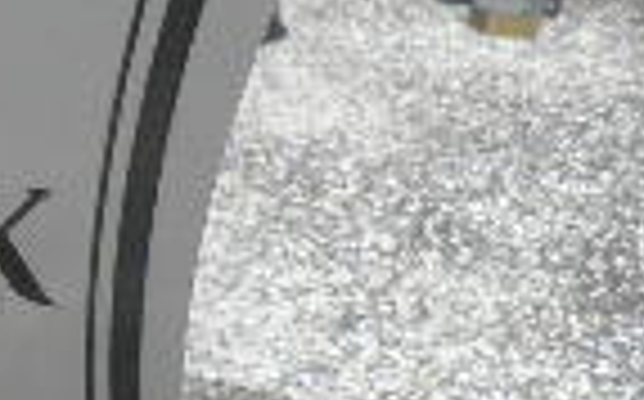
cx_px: -423
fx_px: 1998
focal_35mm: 114
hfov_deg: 16.1
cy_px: 351
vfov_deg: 11.4
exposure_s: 1/100
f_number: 8.3
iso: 64
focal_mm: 4.3
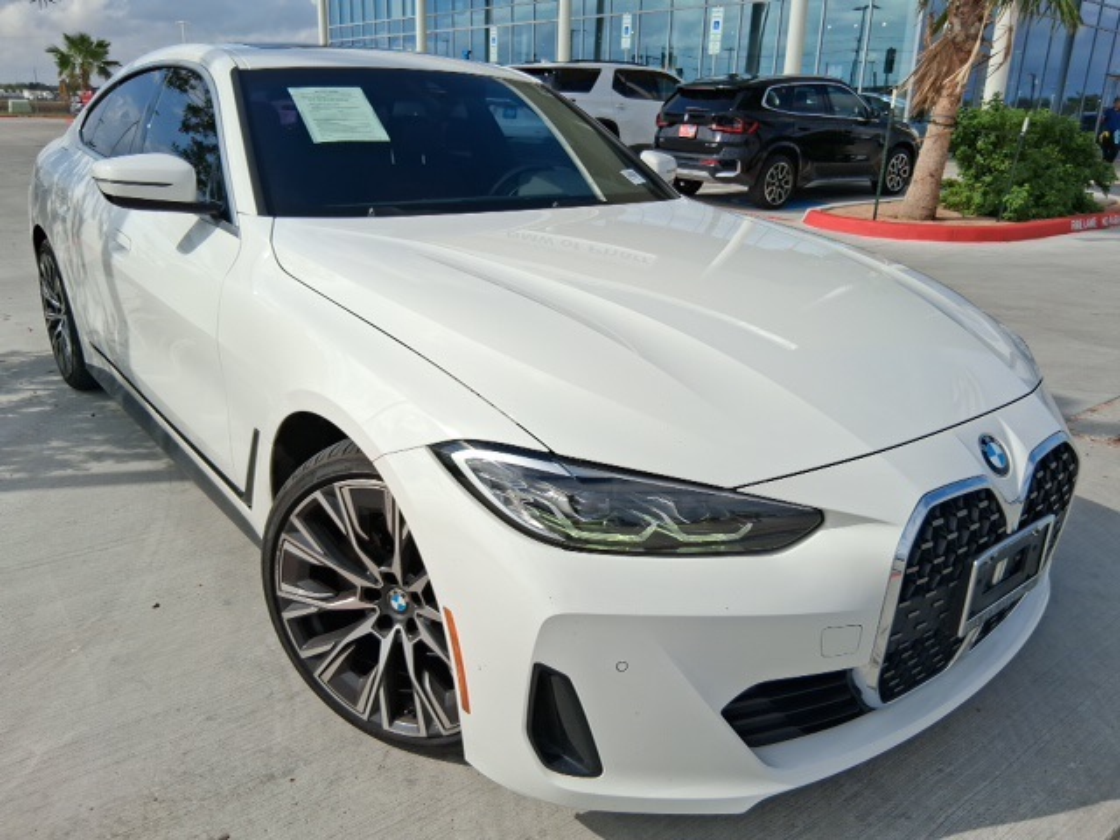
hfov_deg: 67.3
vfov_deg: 53.1
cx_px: 560
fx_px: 841
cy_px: 420
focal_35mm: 26
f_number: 1.8
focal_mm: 3.98
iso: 25
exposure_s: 1/1225
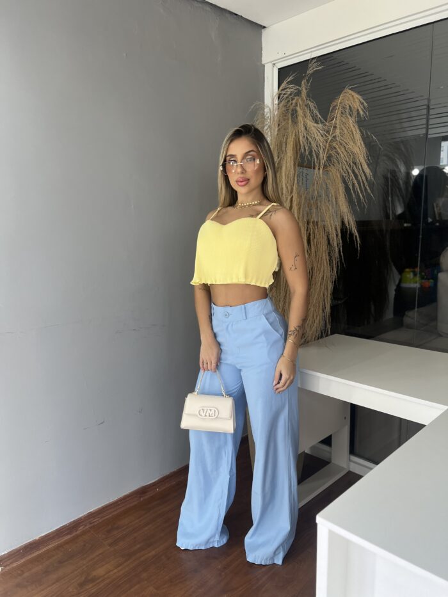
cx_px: 224
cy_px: 298
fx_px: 449
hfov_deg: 53.1
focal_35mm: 26
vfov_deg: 67.3
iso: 50
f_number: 1.5
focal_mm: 5.7
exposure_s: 1/121
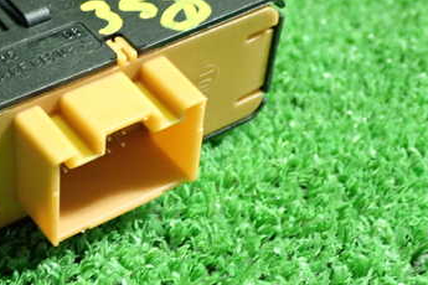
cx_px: 76
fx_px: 1010
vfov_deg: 16.0
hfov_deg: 23.5
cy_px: 89
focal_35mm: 85
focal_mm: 8.4
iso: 800
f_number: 3.1
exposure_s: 1/30
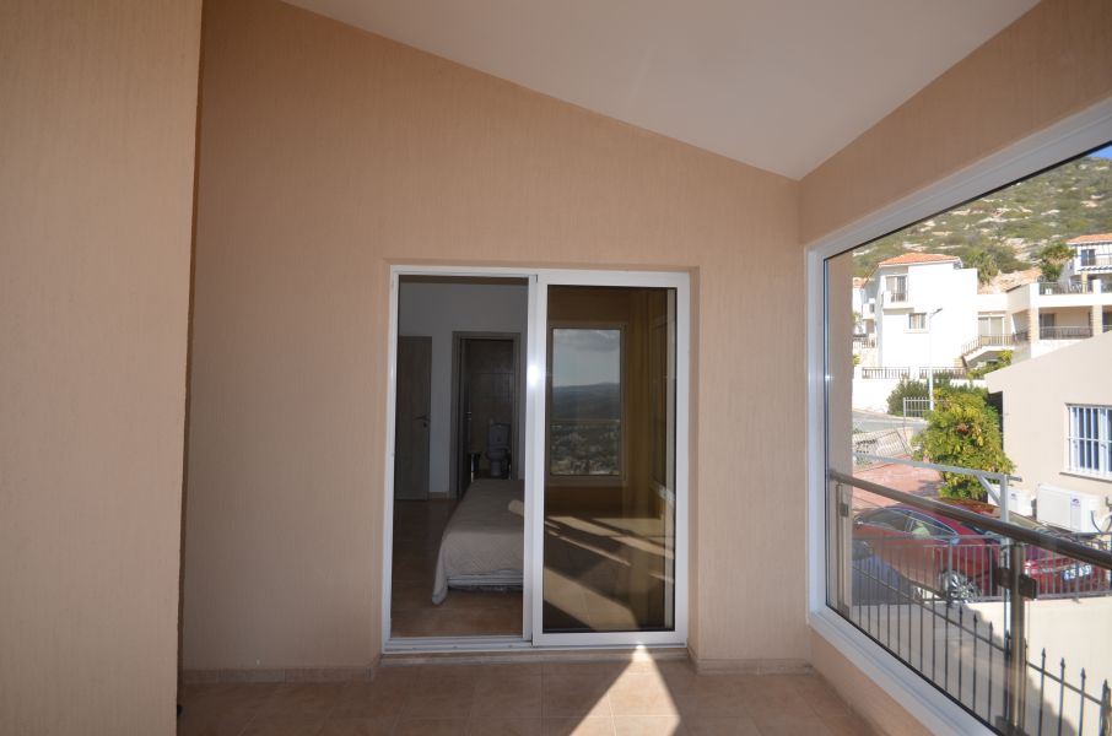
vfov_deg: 77.1
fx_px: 462
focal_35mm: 15
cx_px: 556
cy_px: 368
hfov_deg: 100.5
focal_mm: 10
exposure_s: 1/200
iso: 100
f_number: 7.1
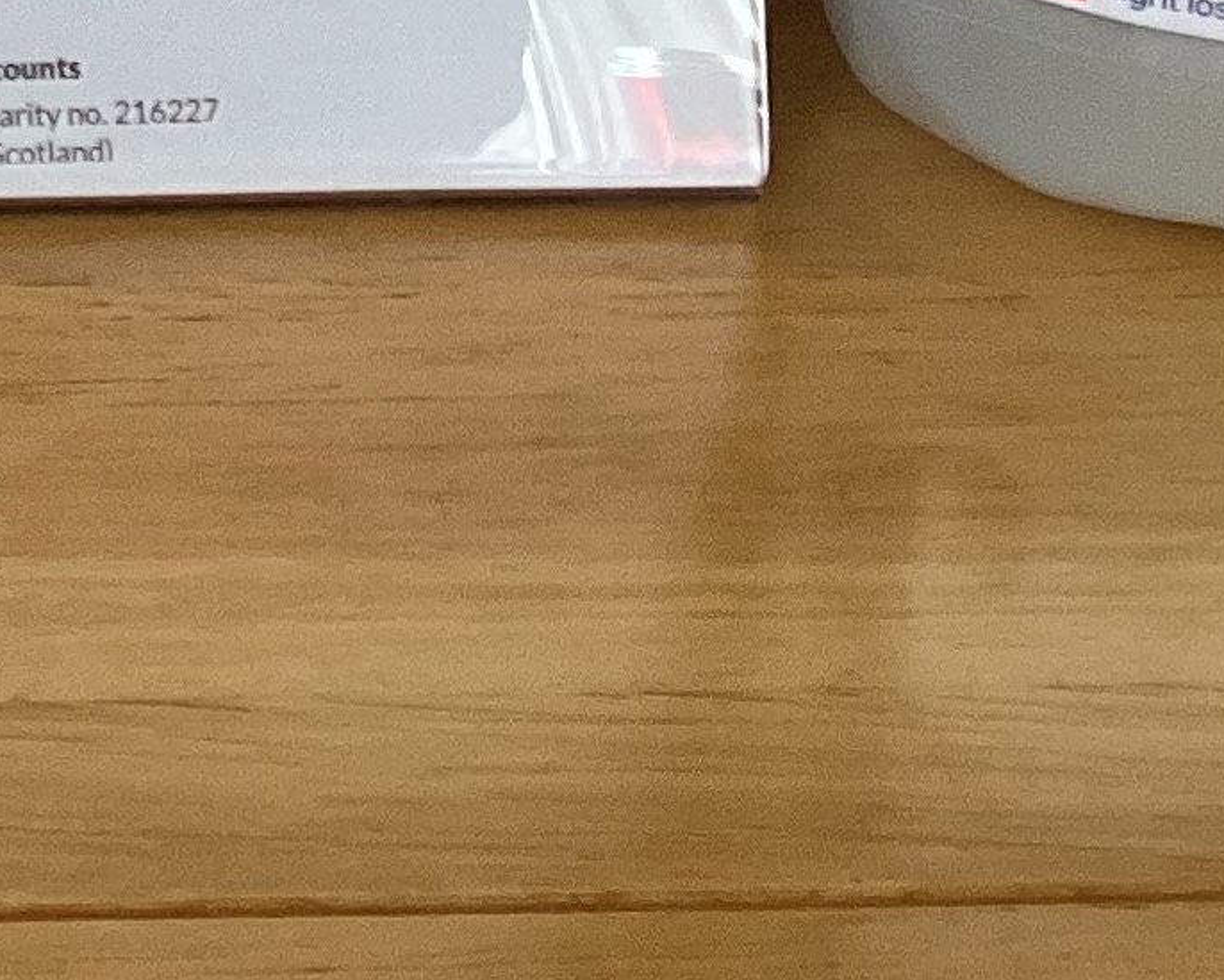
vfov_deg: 9.9
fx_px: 5217
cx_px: -494
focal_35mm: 144
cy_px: -1003
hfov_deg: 12.8
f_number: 2.4
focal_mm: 3.3
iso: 100
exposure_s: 1/120
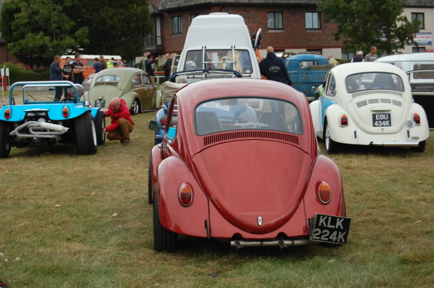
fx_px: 994
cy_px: 144
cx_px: 217
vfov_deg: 16.5
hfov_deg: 24.6
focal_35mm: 82
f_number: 5.6
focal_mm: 55
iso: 220
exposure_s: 1/125
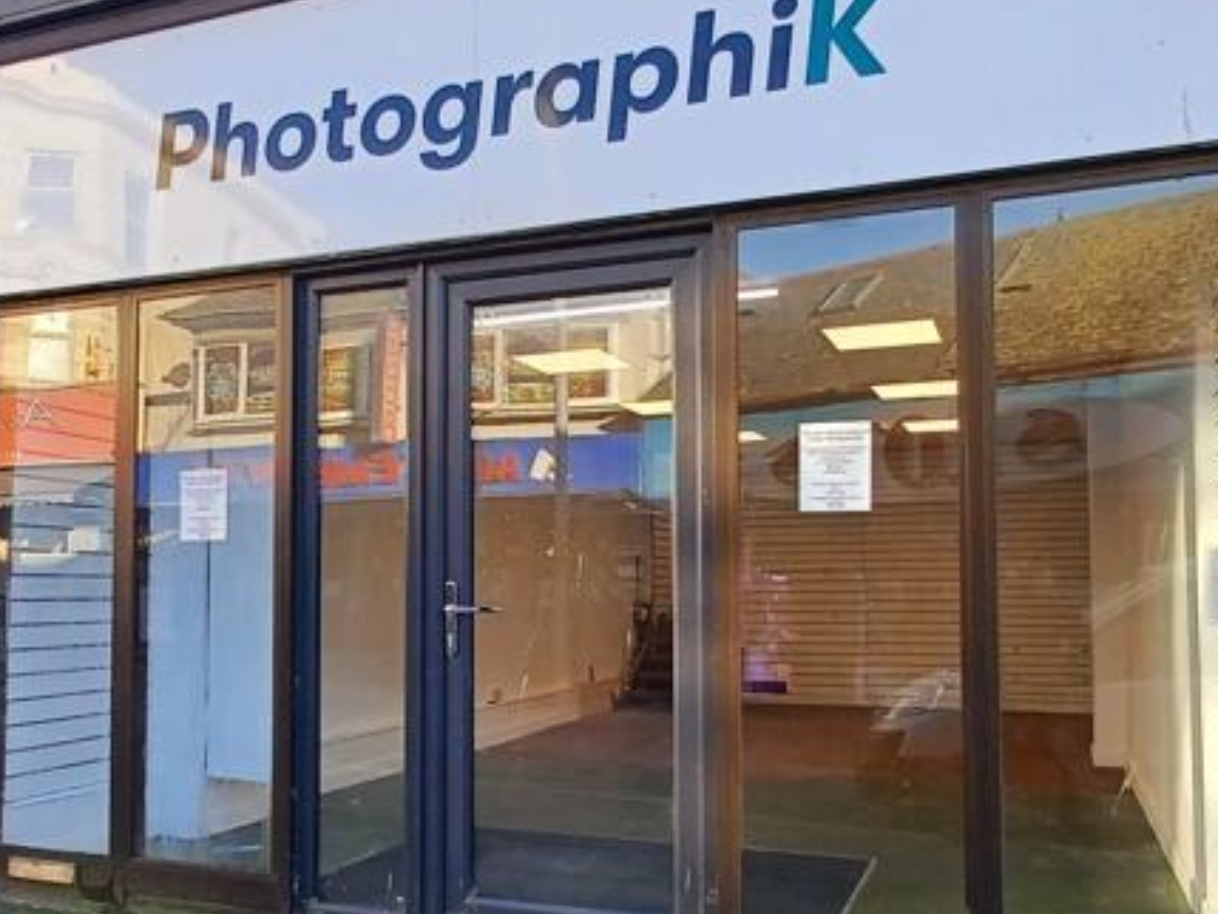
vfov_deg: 45.2
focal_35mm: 31
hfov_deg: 58.3
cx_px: 574
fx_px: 1091
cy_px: 556
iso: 40
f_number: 2.2
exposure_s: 1/165
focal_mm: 1.42
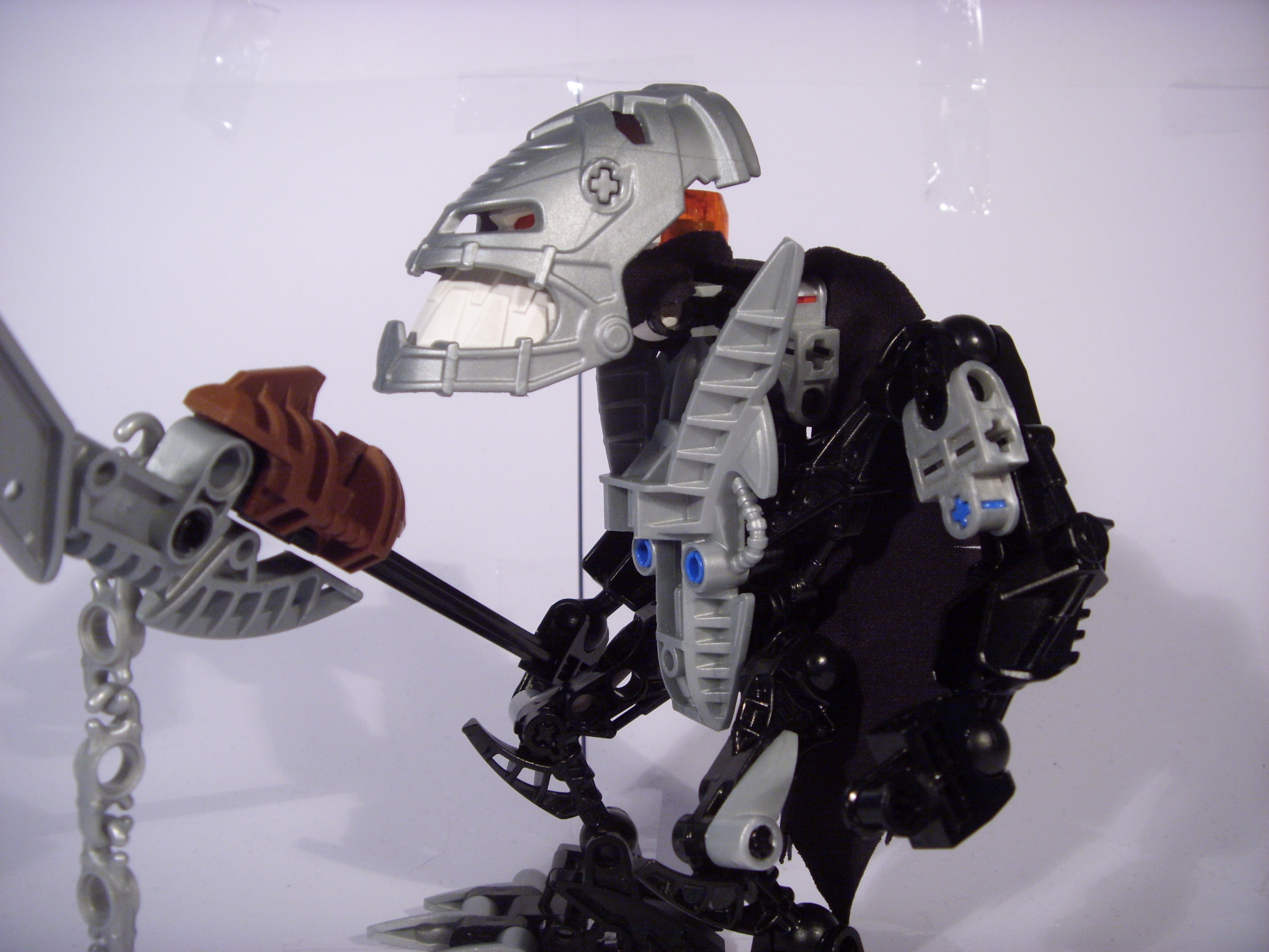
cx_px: 634
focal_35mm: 31
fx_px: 1136
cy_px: 476
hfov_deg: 58.4
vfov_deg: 45.4
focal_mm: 6.3
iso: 100
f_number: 3.5
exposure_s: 1/30
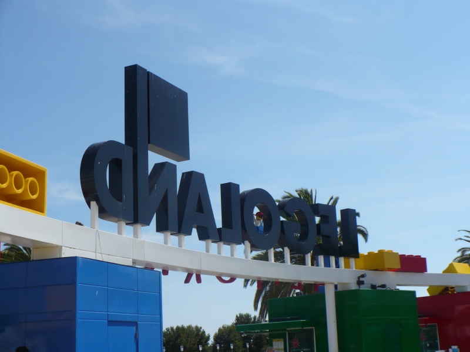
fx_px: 733
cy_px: 176
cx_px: 235
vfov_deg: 27.0
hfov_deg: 35.5
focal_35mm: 54
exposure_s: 1/250
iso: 100
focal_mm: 8.9
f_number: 9
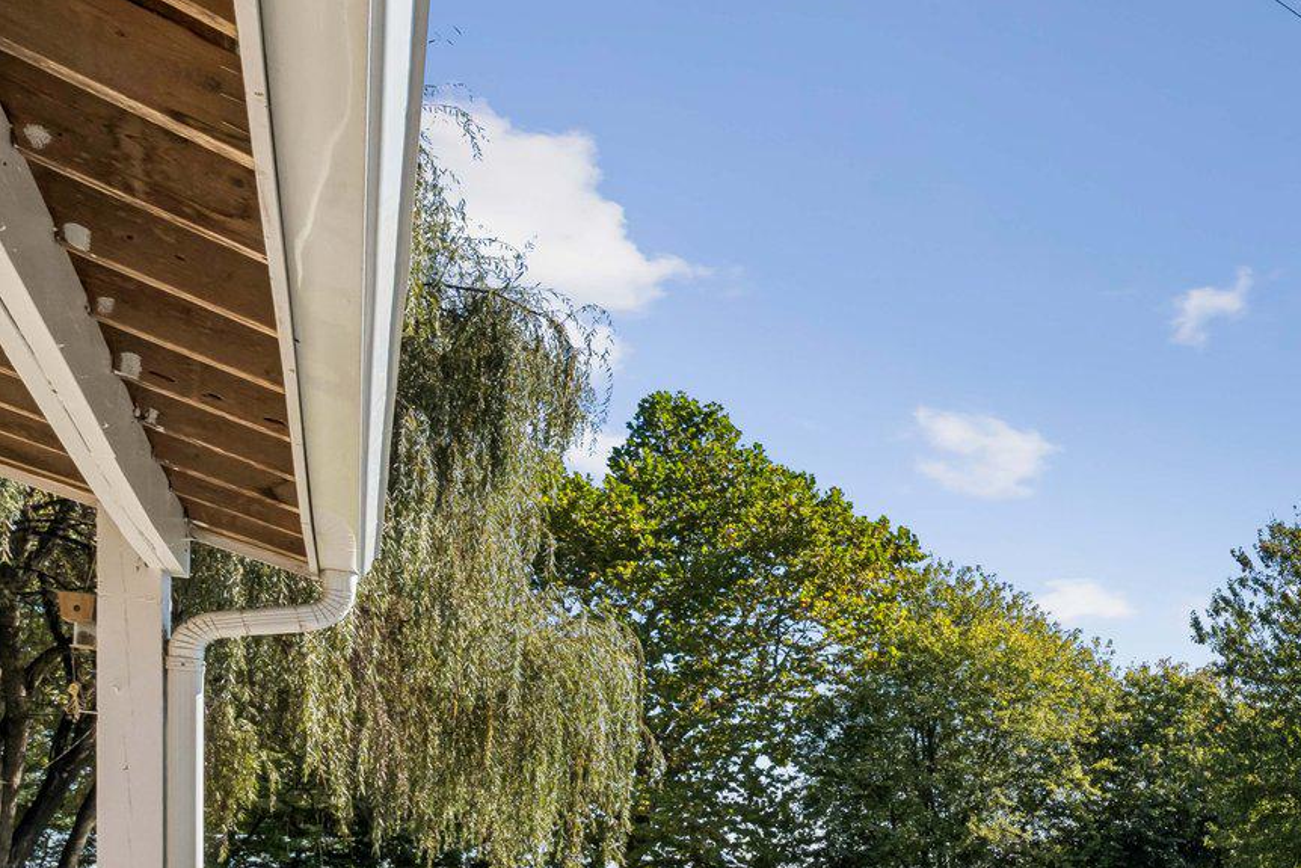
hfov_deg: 38.3
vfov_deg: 31.6
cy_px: 922
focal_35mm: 38
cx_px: 1544
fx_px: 1373
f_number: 8
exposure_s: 1/1000
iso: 400
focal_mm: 16
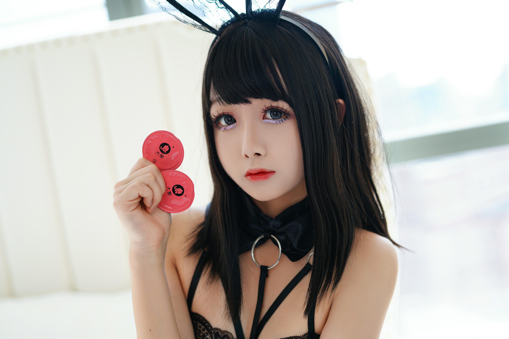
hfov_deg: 39.6
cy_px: 170
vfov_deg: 27.0
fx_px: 707
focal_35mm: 50
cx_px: 254
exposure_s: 1/400
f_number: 2.2
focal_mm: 50
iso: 100
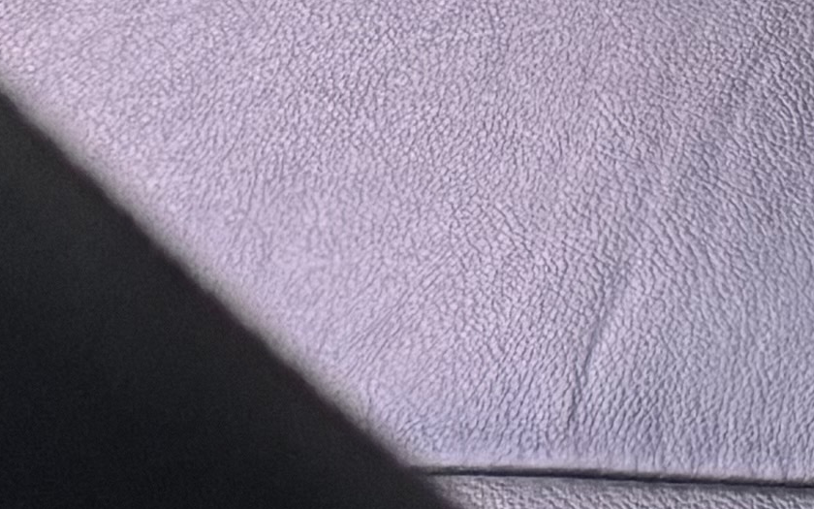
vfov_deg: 6.2
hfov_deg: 9.2
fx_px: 3838
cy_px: -1536
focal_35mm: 173
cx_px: 2590
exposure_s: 1/60
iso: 250
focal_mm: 6.76
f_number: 1.78
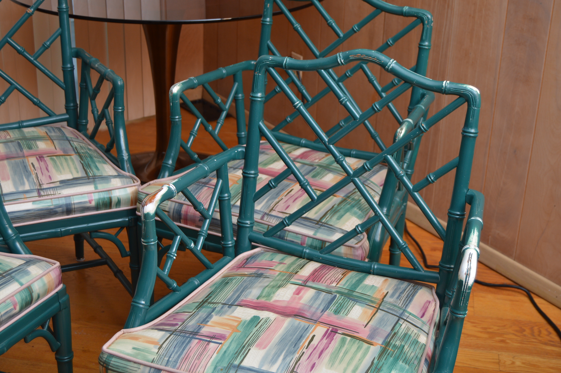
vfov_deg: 23.7
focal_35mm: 57
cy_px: 186
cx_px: 280
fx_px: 887
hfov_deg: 35.1
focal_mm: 38
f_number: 4.8
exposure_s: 1/160
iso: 200
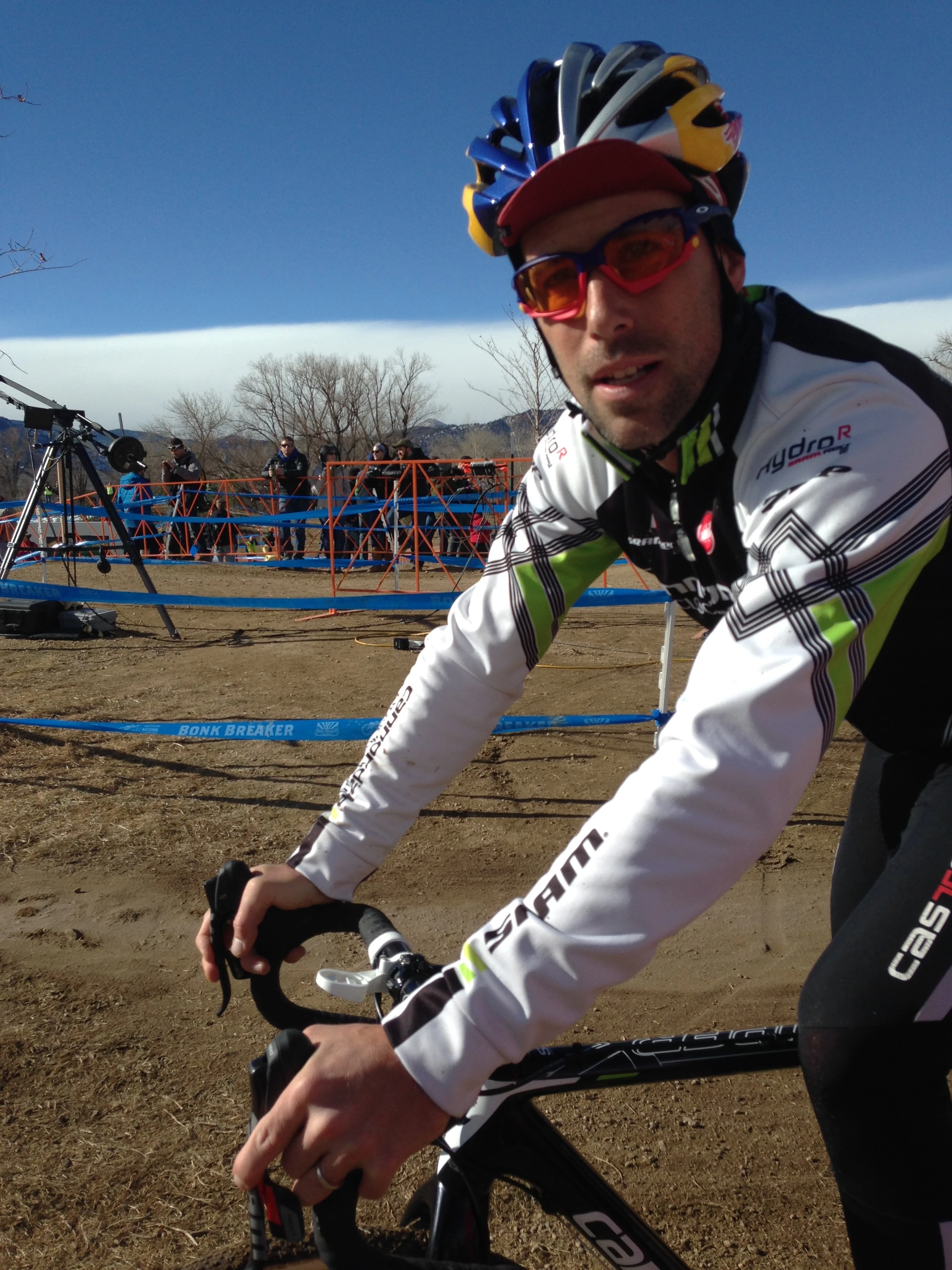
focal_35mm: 33
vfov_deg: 55.4
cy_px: 635
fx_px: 1210
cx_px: 476
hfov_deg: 42.9
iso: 50
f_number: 2.4
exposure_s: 1/2008
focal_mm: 4.12
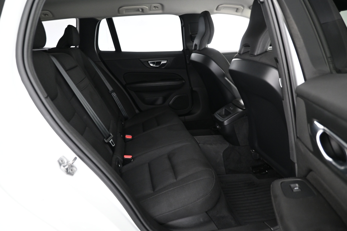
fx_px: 231
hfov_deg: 73.7
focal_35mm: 24
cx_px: 174
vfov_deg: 53.1
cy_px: 116
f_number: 3.5
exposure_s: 1/10
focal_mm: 16
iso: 1600
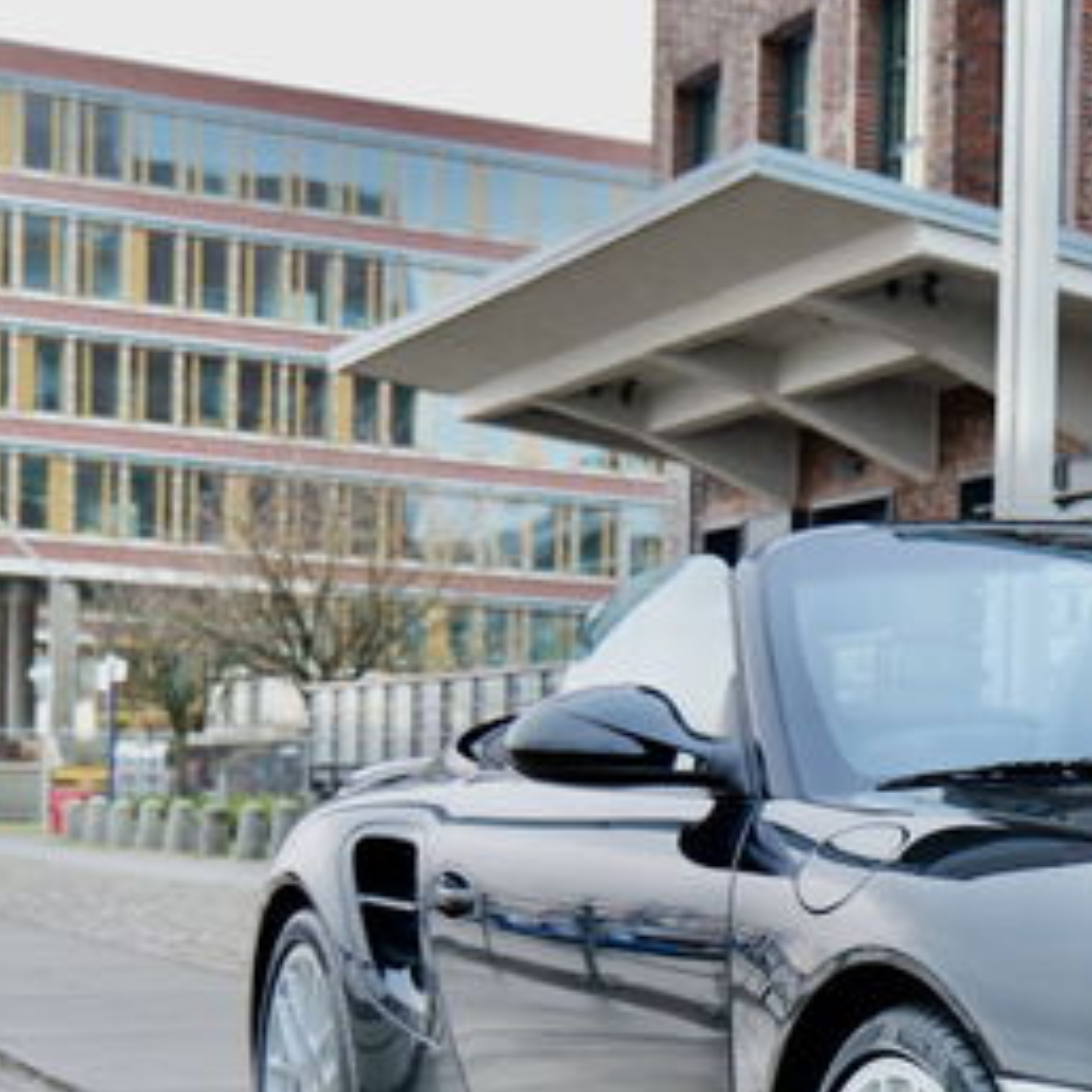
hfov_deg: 19.7
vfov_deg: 20.9
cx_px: 1422
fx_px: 2891
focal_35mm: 81
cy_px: 995
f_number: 4.3
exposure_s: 1/60
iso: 800
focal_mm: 32
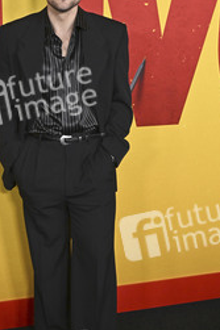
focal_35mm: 59
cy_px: 164
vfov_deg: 34.0
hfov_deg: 22.8
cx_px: 67
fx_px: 542
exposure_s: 1/250
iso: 2000
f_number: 6.3
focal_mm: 37
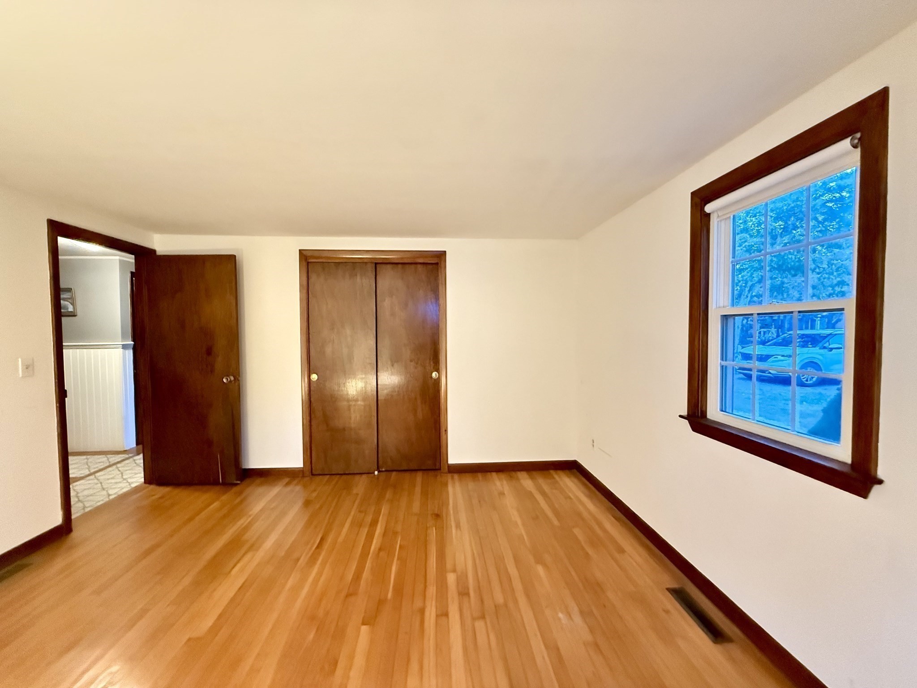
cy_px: 344
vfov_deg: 85.7
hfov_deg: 102.1
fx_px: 371
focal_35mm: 14
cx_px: 458
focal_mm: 2.22
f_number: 2.2
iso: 1250
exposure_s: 1/40
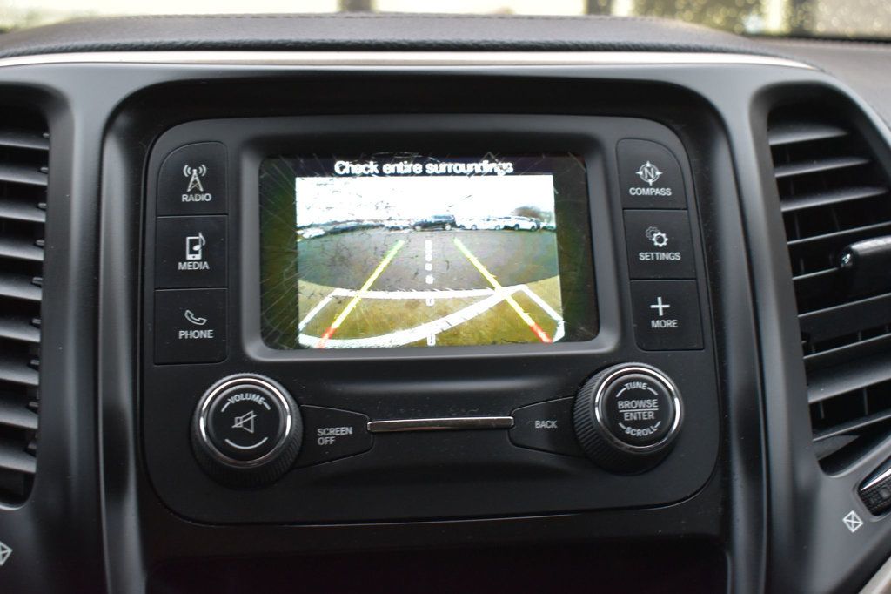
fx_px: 1262
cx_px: 446
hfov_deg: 38.9
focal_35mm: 51
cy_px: 297
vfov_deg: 26.5
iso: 1100
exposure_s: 1/15
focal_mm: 34
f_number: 6.3
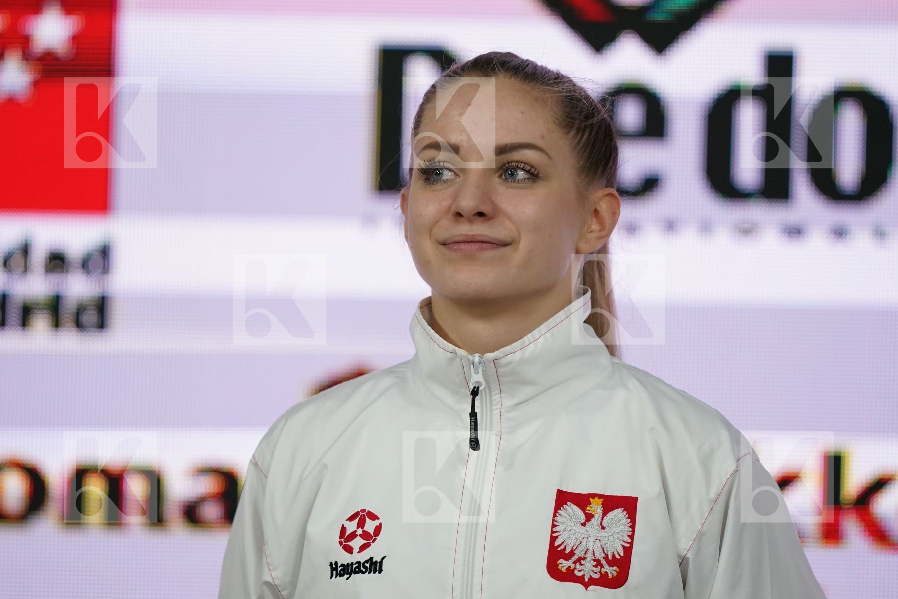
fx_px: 14965
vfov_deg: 2.3
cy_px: 300
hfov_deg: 3.4
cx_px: 449
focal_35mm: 600
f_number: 2.8
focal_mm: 400
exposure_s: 1/500
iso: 2500
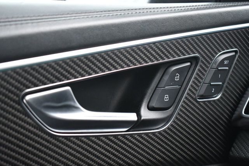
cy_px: 83
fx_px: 374
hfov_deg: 36.9
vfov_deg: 25.1
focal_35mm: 54
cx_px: 124
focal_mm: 36
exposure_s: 1/125
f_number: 4.8
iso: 1400
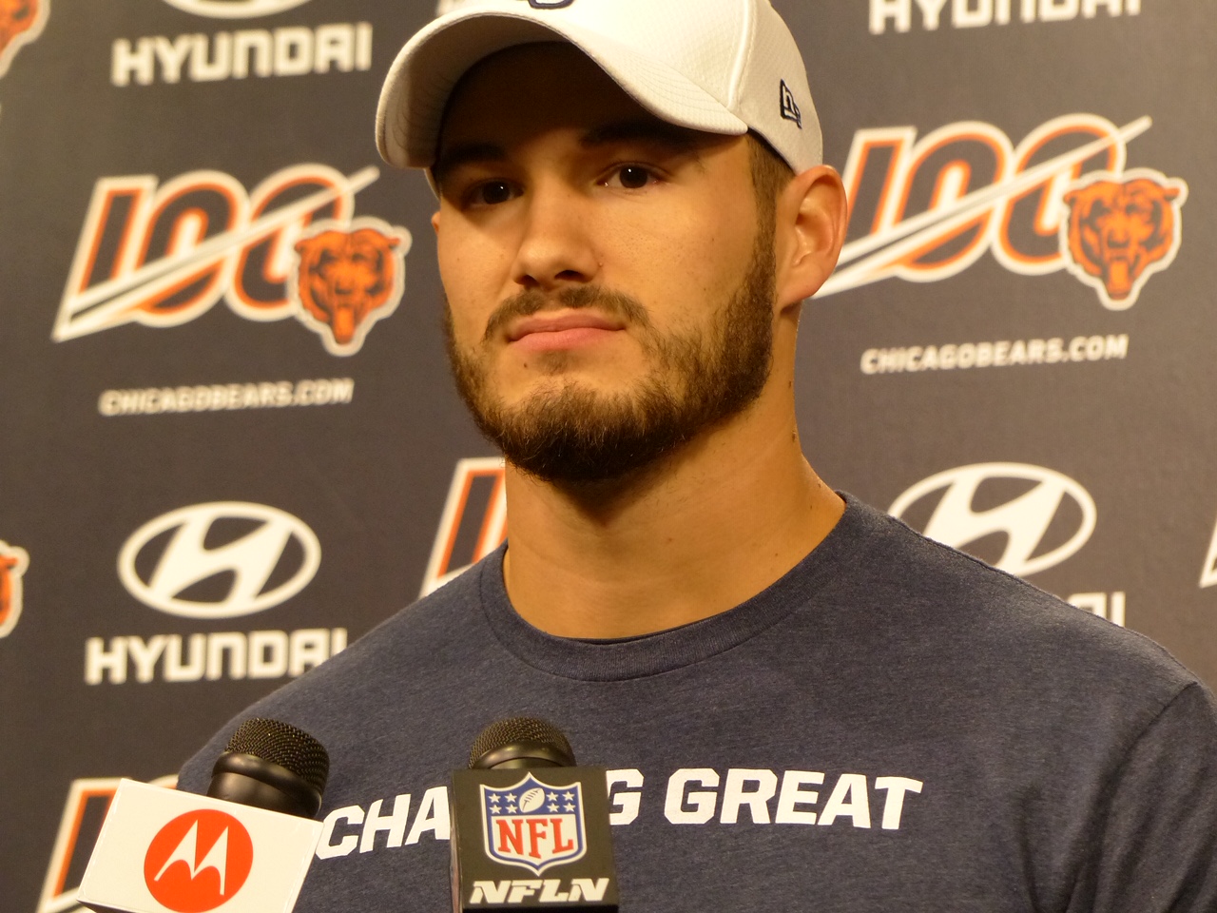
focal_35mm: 316
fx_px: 11110
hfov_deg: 6.3
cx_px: 608
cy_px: 456
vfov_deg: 4.7
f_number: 2.8
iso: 400
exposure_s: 1/100
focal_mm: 56.9
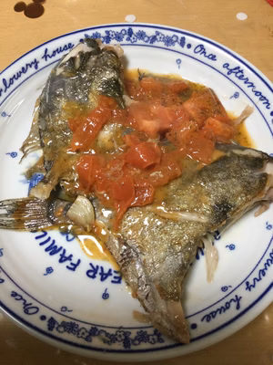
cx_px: 136
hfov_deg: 45.4
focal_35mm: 31
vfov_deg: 58.4
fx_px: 326
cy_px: 182
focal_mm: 3.3
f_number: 2.4
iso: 100
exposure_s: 1/30
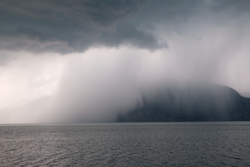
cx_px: 125
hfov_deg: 53.1
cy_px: 84
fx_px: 250
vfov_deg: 36.9
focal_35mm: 36
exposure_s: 1/60
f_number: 4
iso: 800
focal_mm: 24.3
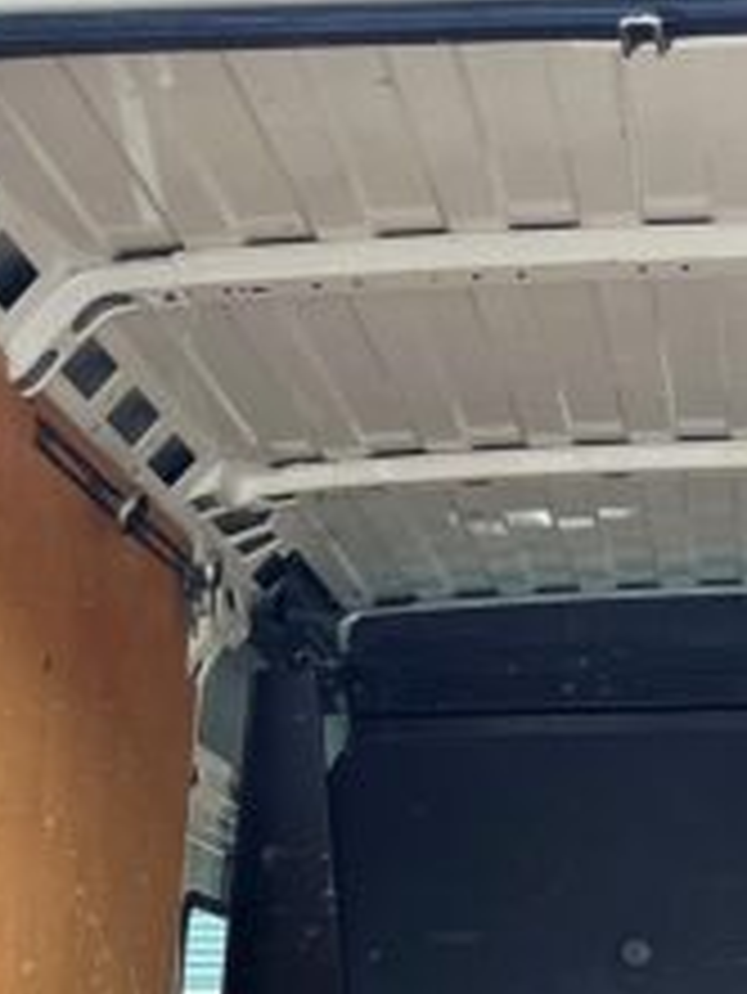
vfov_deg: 23.5
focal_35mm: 74
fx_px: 2127
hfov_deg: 19.4
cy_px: 1268
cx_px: 745
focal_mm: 5.7
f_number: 1.5
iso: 50
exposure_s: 1/230
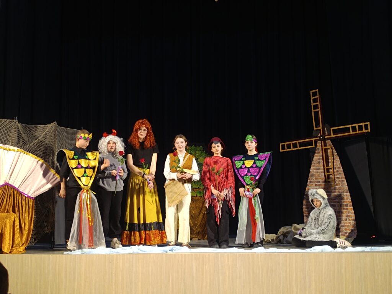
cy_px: 147
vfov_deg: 56.8
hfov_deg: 71.6
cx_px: 196
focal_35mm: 24
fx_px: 272
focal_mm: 5.59
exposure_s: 1/101
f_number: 1.88
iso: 259
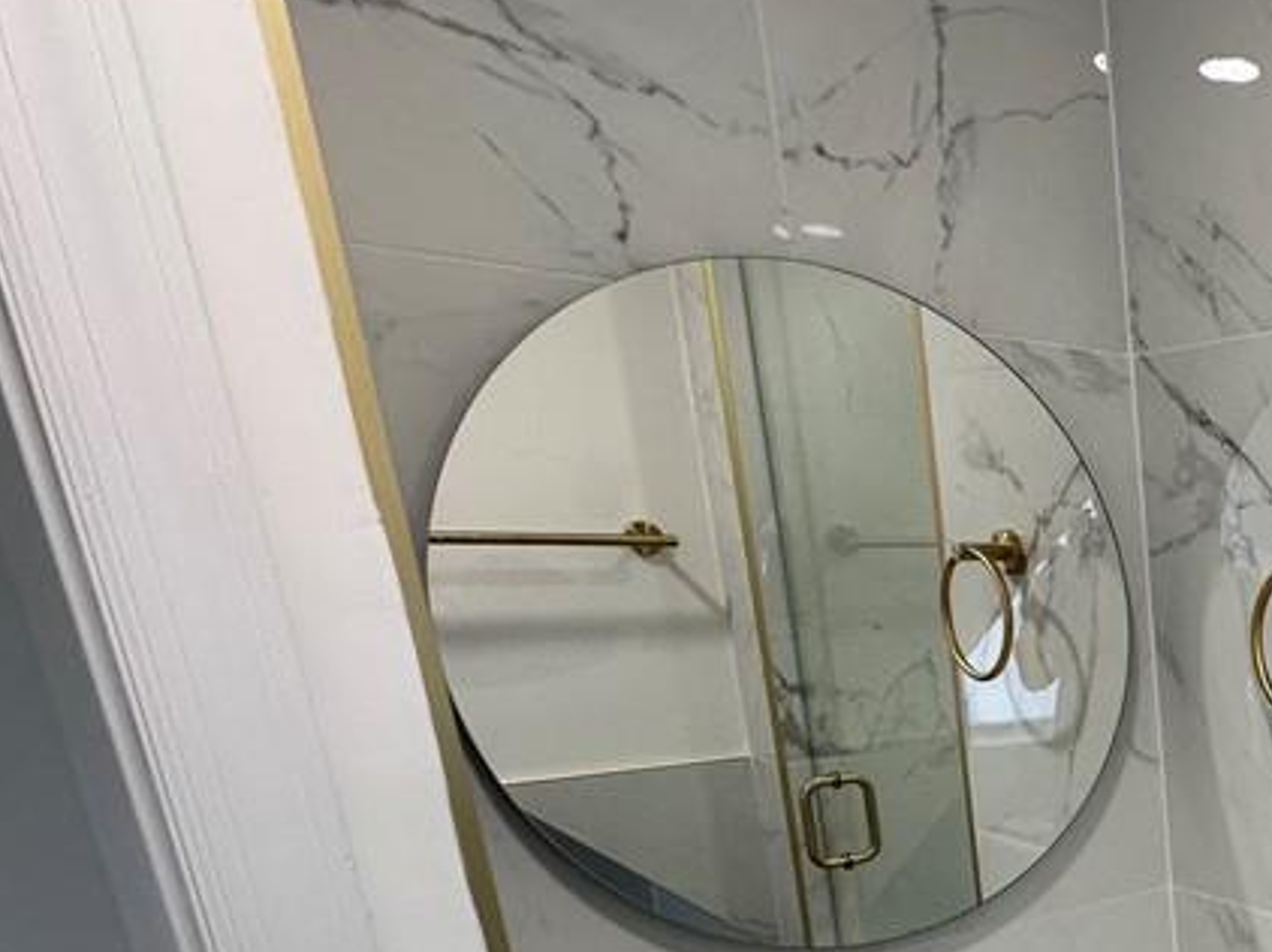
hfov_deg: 40.2
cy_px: 919
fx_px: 1249
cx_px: 1486
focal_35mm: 34
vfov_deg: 37.9
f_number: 2.2
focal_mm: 2.22
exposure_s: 1/120
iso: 160
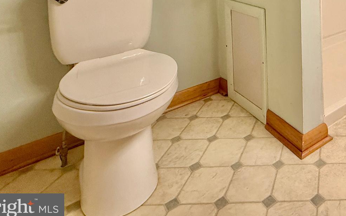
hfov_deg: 50.8
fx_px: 292
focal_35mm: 31
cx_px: 338
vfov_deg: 32.8
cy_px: -48
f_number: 2.2
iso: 250
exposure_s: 1/120
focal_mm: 2.22
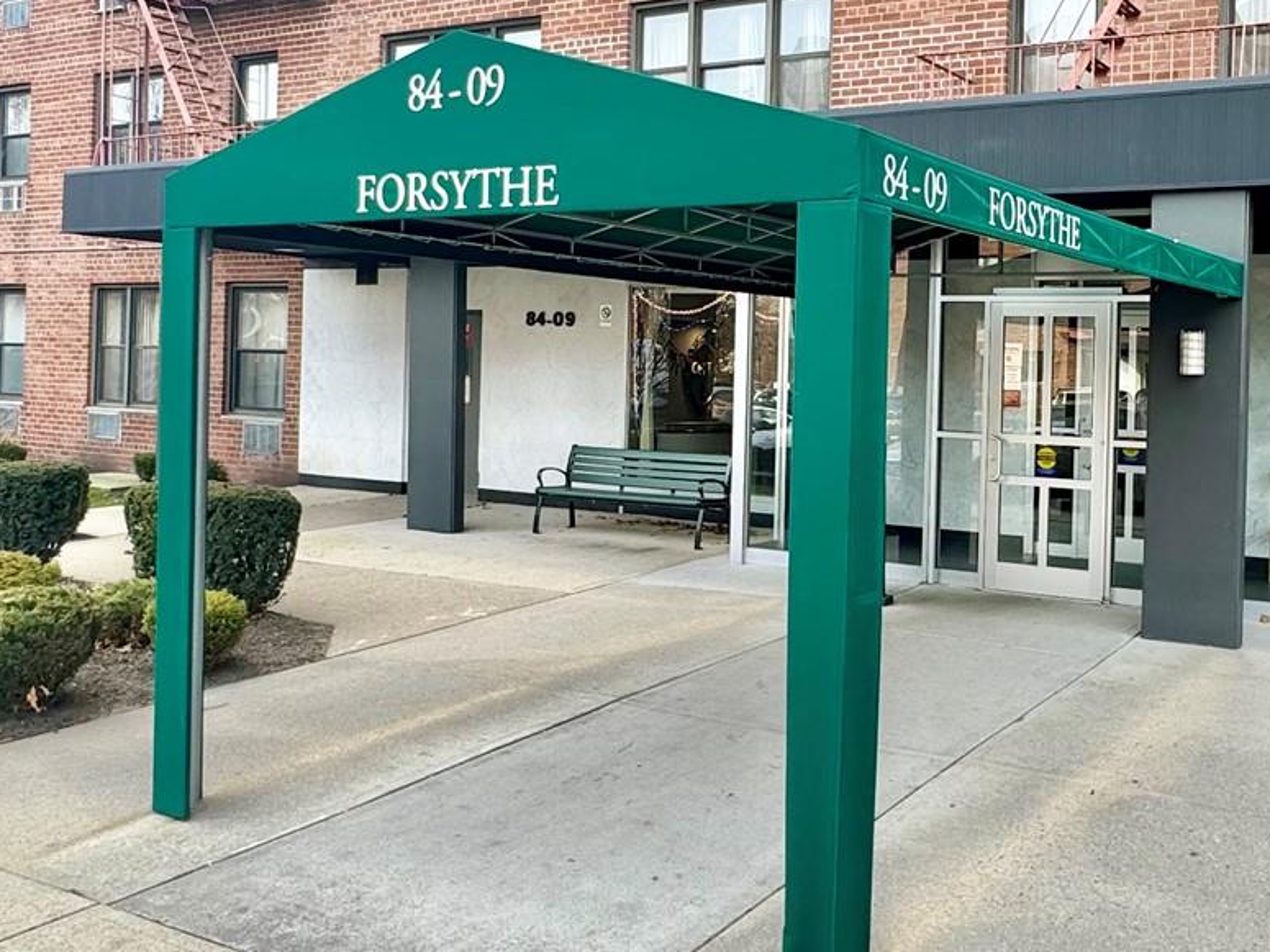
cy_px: 375
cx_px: 847
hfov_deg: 49.3
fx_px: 1357
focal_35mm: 37
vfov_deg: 38.5
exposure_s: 1/217
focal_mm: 2.22
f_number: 2.2
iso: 40
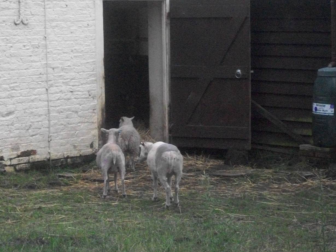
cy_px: 115
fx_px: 1213
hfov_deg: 15.8
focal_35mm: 125
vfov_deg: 11.9
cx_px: 144
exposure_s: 1/320
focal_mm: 17.1
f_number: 5.2
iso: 800
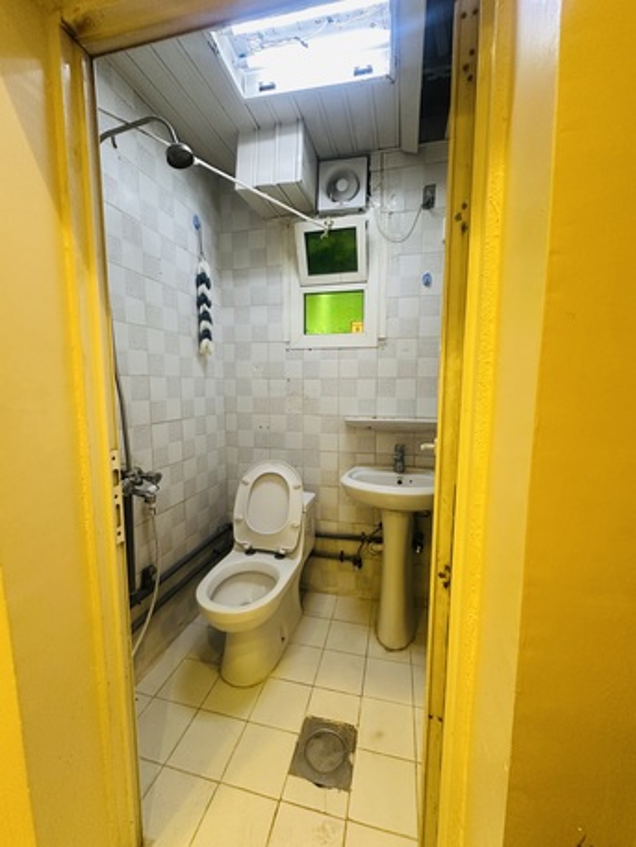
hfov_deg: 85.7
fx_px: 343
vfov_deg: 102.0
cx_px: 318
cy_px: 424
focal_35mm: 14
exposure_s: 1/120
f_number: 2.2
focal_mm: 2.22
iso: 320
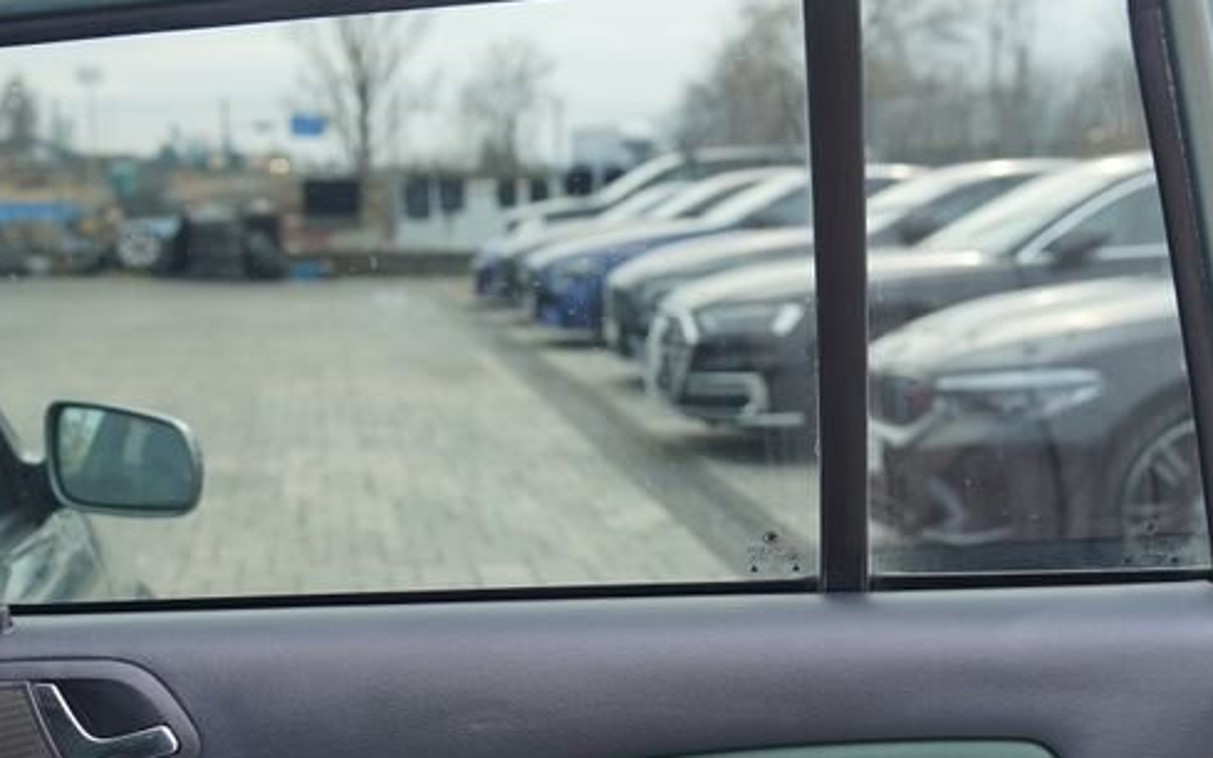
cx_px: 488
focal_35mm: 66
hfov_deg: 31.0
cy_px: 707
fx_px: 2181
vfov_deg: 19.3
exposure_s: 1/60
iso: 100
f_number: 3.5
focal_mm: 31
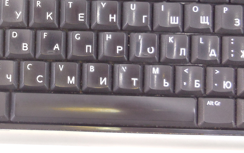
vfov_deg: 24.8
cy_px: 23
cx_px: 30
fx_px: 339
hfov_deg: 37.3
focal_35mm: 51
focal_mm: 4.5
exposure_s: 1/30
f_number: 3.1
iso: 250
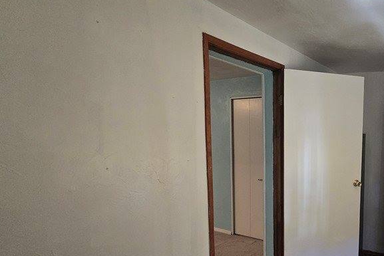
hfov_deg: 67.9
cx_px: 298
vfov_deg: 52.3
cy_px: 168
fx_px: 256
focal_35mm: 24
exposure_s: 1/60
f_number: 2.2
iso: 400
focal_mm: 2.2
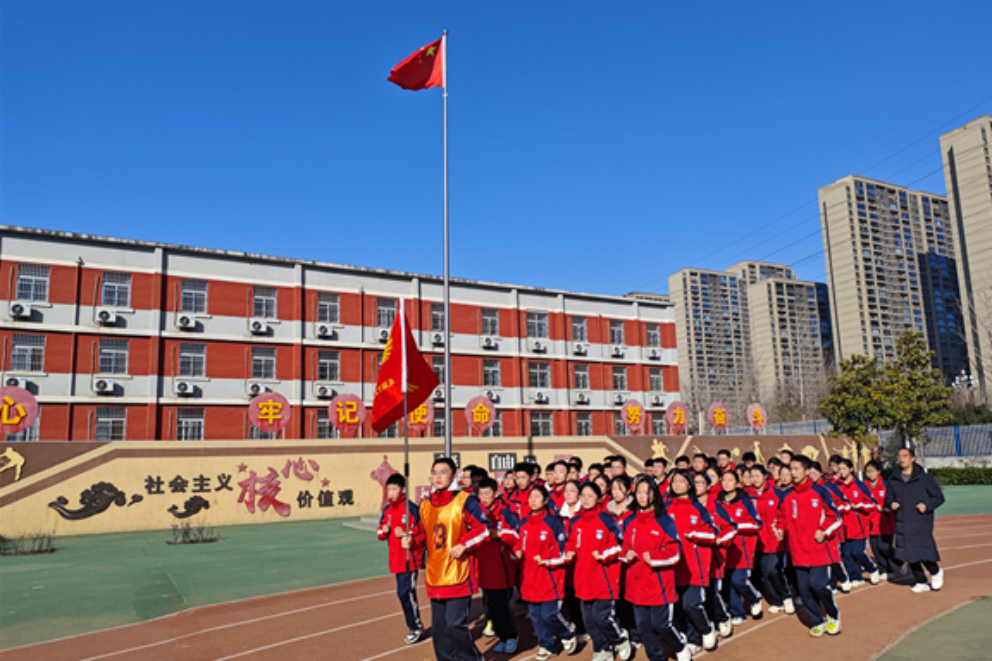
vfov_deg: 49.5
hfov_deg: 69.4
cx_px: 515
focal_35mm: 26
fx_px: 716
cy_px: 351
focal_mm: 5.84
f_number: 1.6
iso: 50
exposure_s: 1/2985
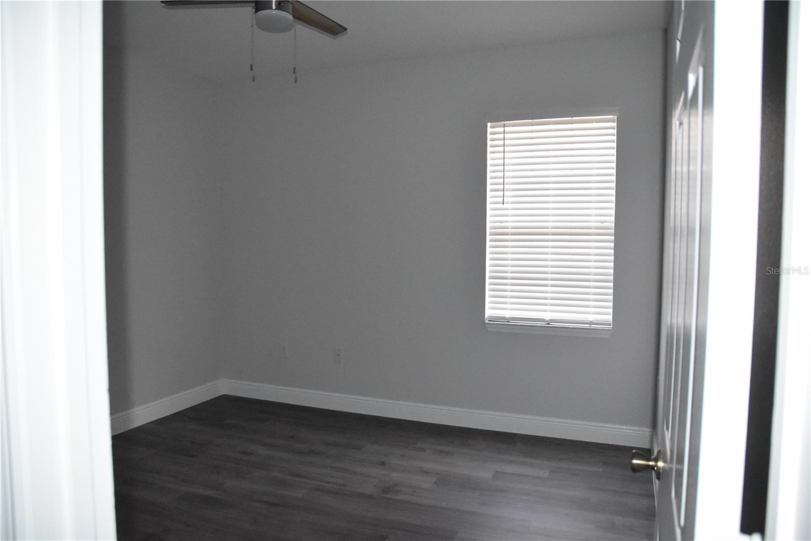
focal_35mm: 24
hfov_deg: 73.8
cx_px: 406
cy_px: 270
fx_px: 541
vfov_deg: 53.1
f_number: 3.5
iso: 5600
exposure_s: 1/60
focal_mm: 16
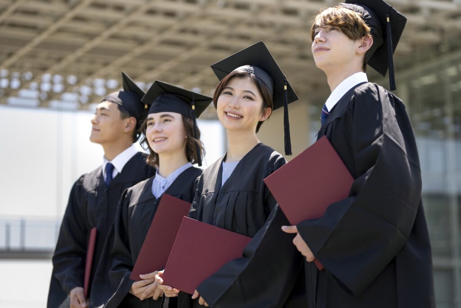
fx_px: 1127
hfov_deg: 23.1
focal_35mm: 88
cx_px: 230
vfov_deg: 15.5
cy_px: 154
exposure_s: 1/400
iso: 64
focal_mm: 88
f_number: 2.8
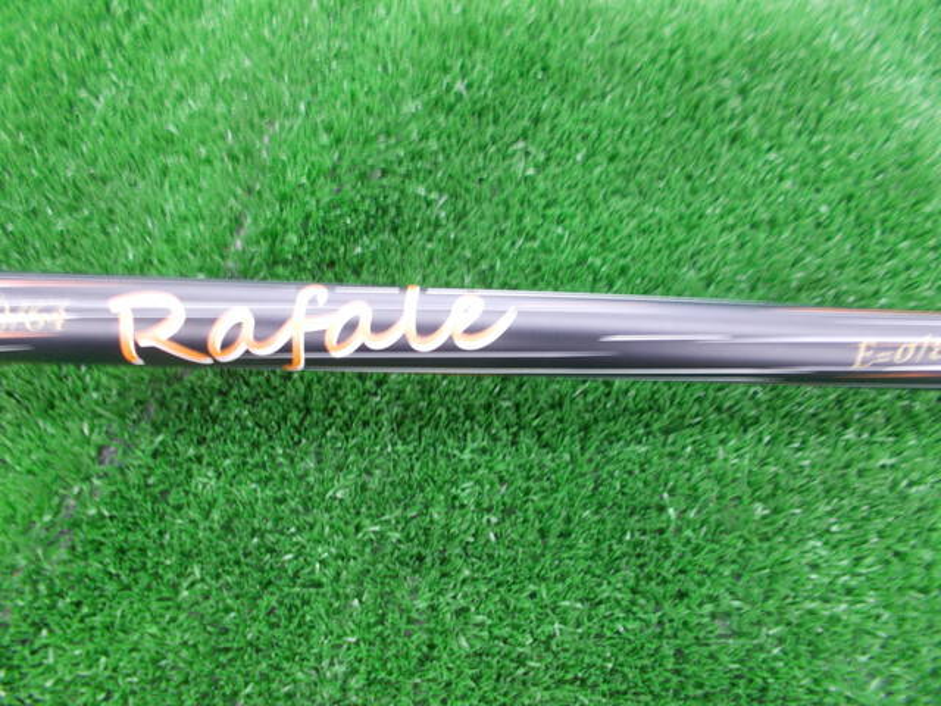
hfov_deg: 67.3
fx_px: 707
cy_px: 353
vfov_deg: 53.1
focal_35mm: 26
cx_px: 470
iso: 200
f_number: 3.2
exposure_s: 1/8
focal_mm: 4.6
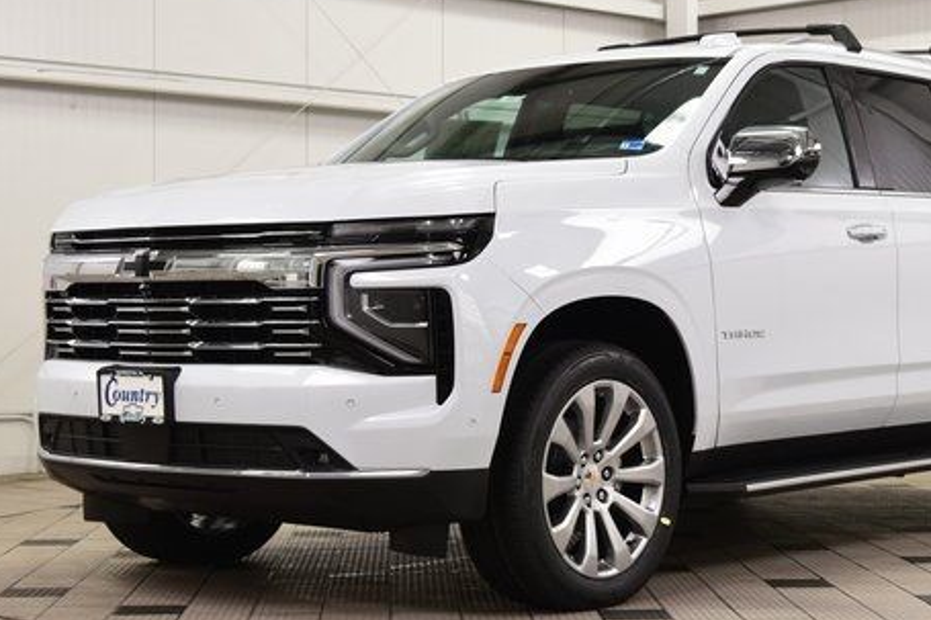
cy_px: 308
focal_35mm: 76
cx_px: 577
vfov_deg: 17.9
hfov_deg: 26.6
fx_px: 1965
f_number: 7.1
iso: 720
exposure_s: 1/30
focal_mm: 36
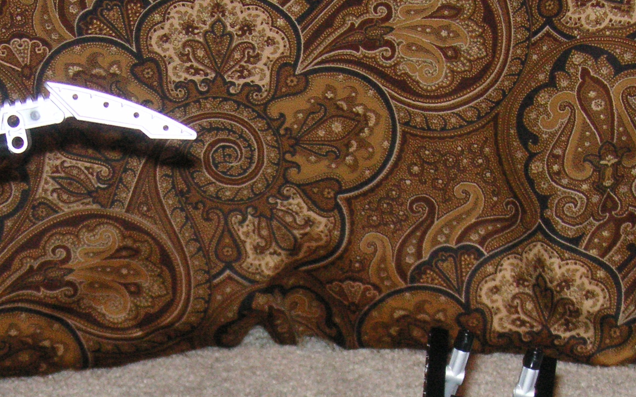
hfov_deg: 26.1
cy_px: 440
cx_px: 254
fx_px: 1369
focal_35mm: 79
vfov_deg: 16.0
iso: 160
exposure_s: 1/45
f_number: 2.8
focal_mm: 6.1
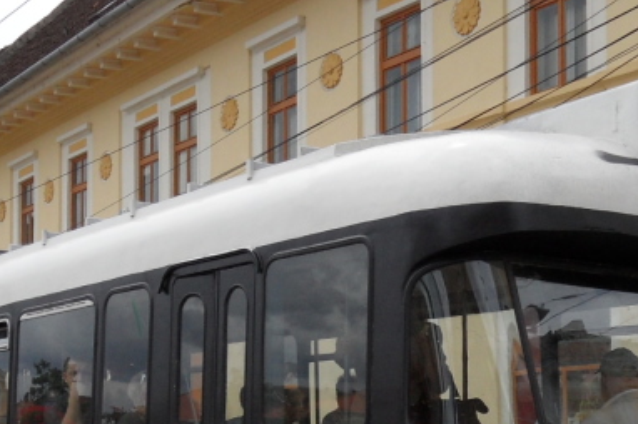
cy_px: 409
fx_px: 1186
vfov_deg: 19.8
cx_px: 254
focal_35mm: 67
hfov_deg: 30.0
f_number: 3.2
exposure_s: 1/750
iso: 80
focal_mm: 3.9
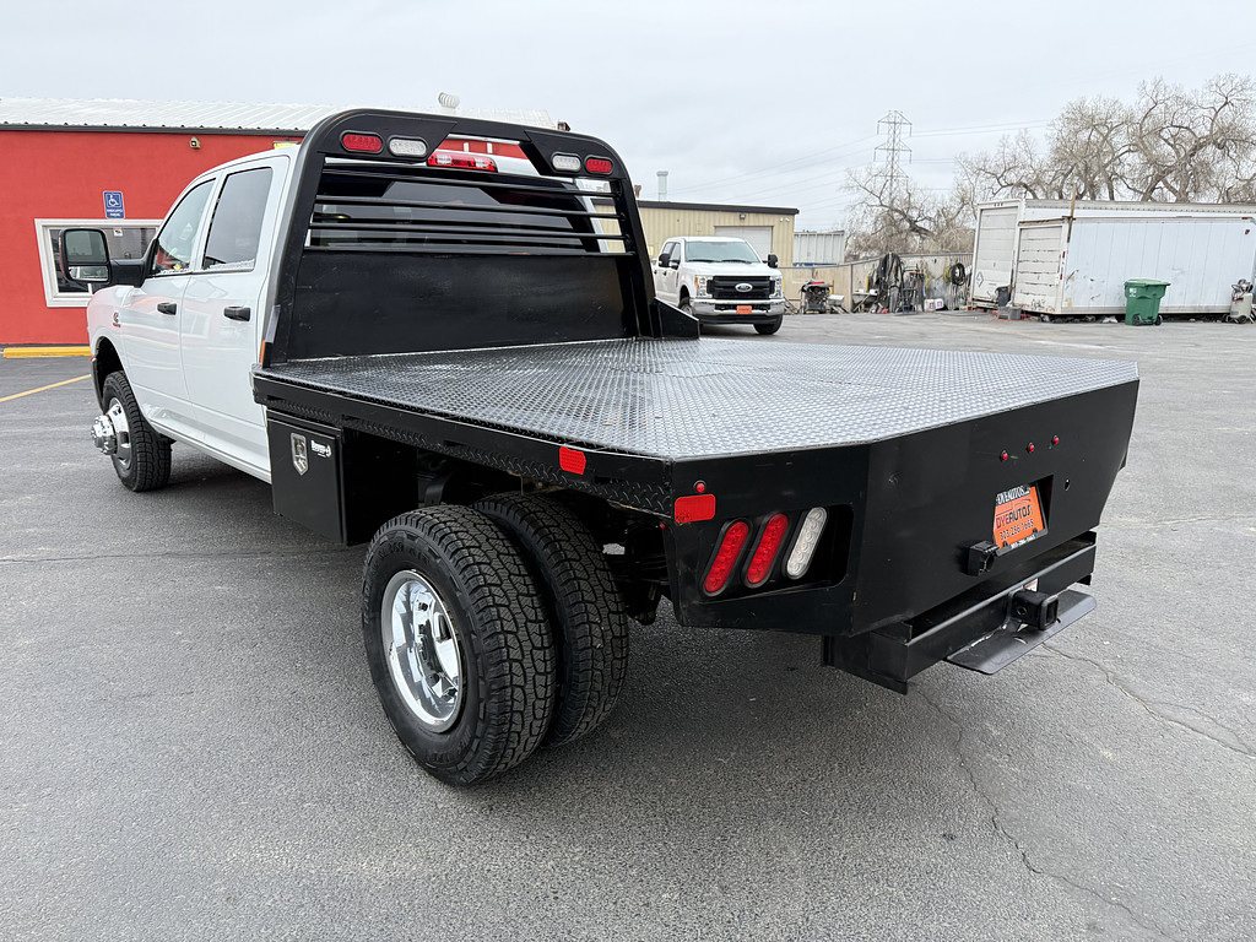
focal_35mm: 24
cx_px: 628
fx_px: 871
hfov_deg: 71.6
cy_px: 471
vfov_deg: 56.8
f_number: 1.78
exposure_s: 1/67
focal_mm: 6.76
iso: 200
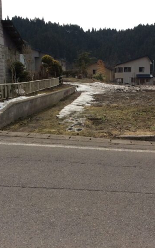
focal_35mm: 47
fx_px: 318
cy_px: 124
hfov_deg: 27.2
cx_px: 107
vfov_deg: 42.6
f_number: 2.4
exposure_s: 1/1506
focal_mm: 3.3
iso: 32
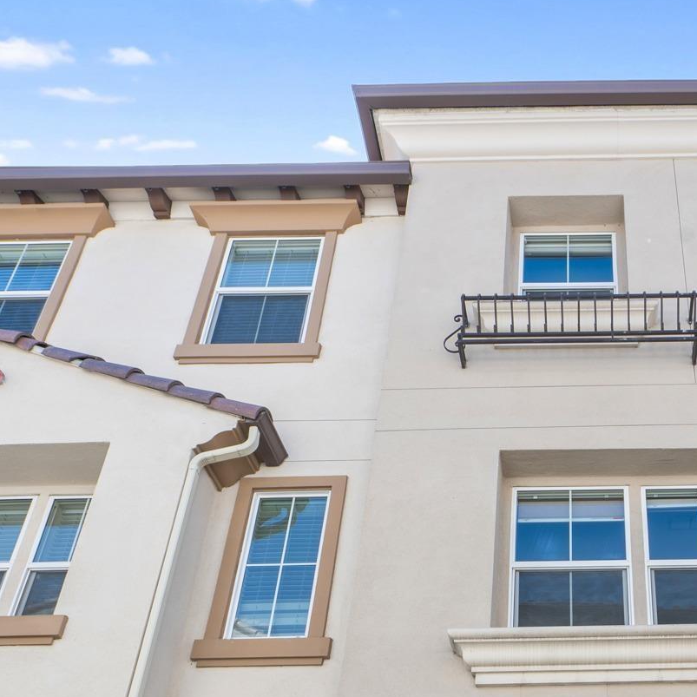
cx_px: 612
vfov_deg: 39.1
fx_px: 843
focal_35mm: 37
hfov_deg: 41.7
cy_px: 716
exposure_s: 1/80
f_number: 9
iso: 160
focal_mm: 14
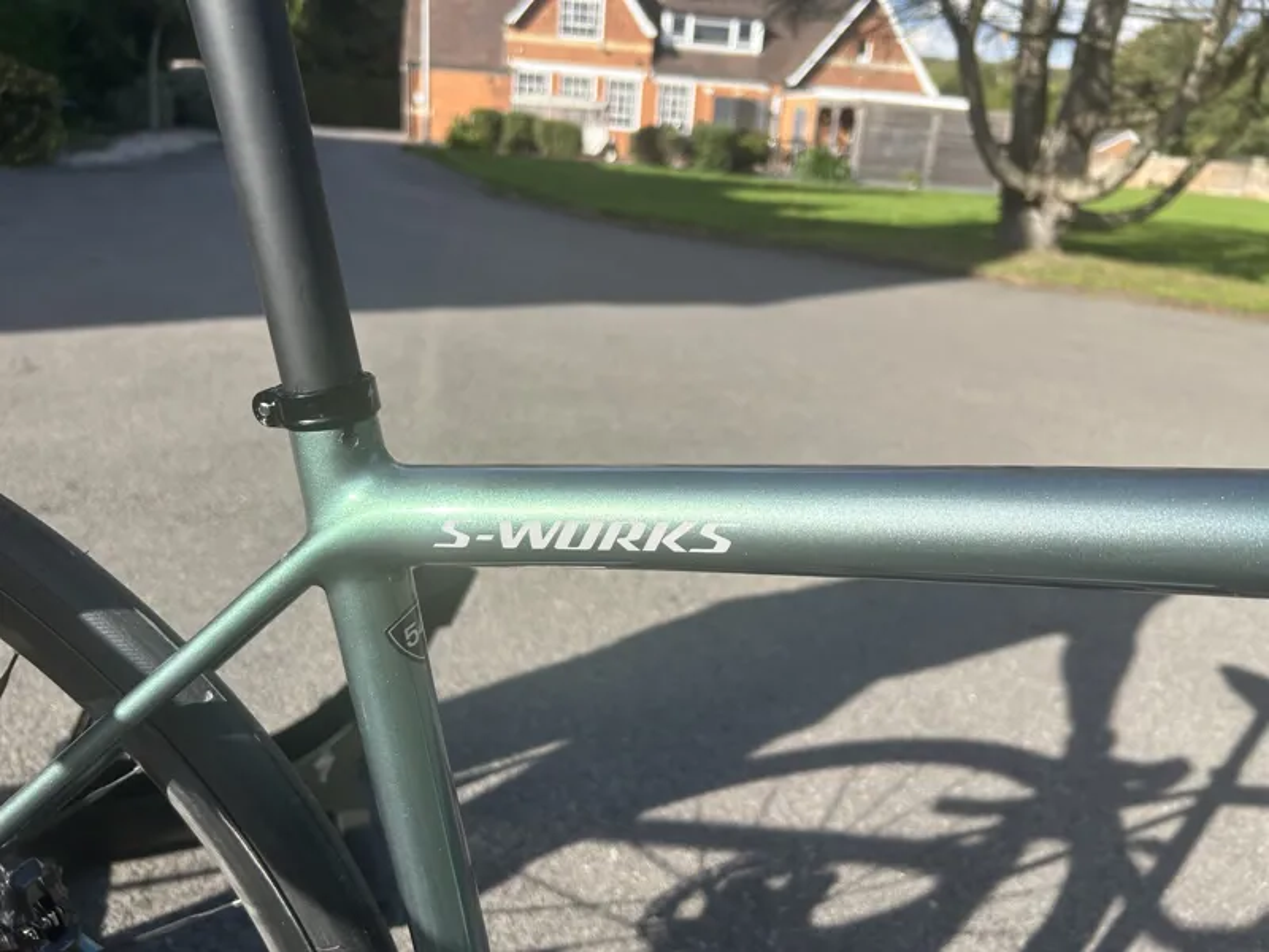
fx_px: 953
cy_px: 476
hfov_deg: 67.3
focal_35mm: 26
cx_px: 634
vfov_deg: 53.1
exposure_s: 1/2353
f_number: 1.5
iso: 50
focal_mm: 5.7
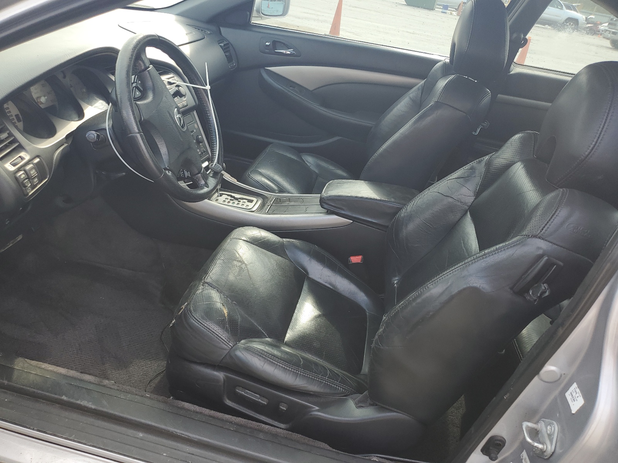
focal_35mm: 26
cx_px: 309
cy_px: 232
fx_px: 464
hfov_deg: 67.3
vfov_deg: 53.1
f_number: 1.5
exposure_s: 1/385
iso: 50
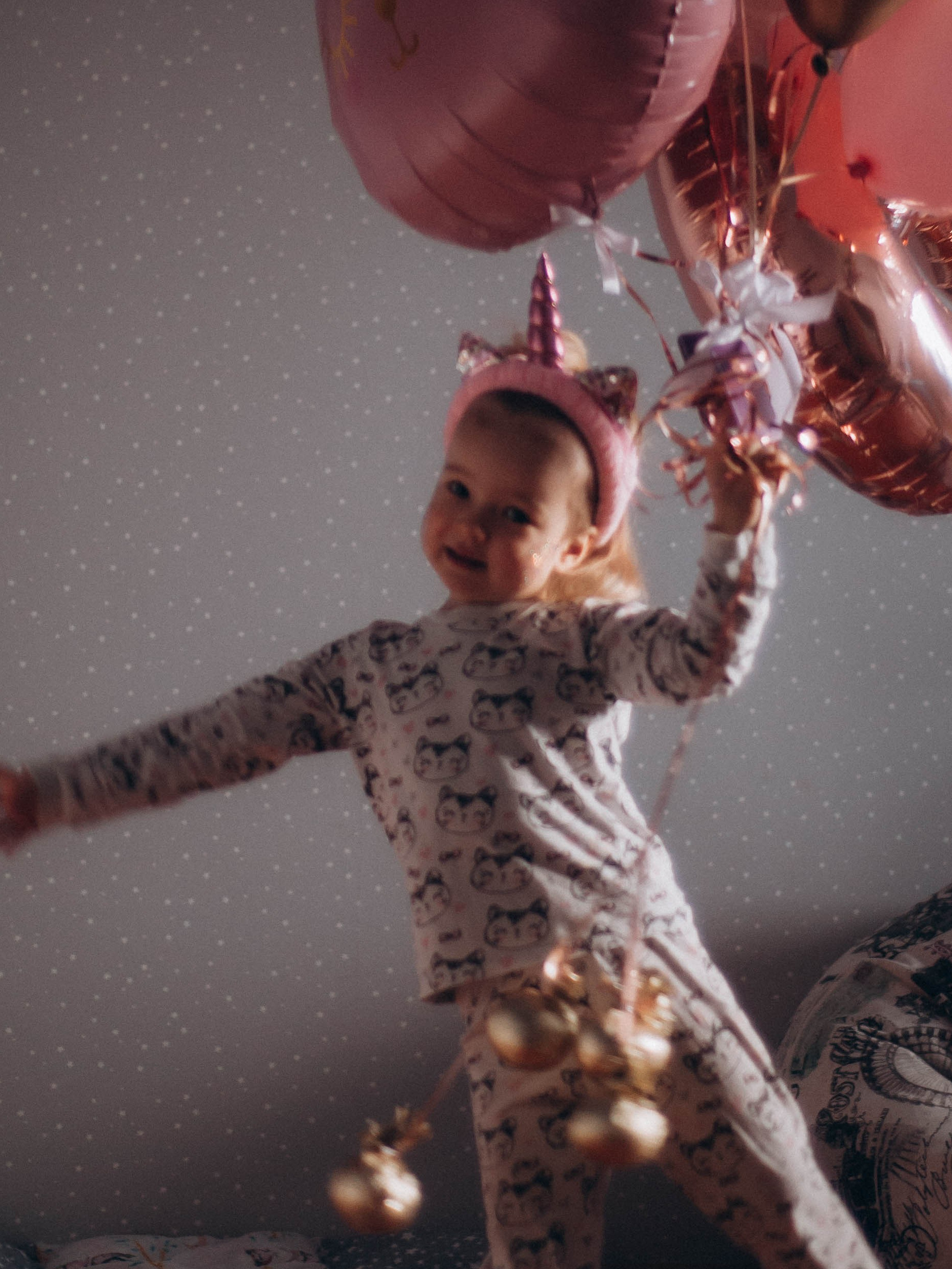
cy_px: 426
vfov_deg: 17.4
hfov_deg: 13.1
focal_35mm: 113
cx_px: 491
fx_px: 4143
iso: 100
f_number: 1.8
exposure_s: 1/125
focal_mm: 50
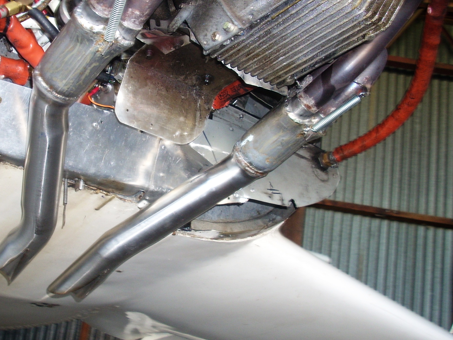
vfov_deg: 28.5
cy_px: 137
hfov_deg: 37.2
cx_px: 161
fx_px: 667
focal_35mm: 51
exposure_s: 1/30
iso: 64
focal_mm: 6.2
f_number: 2.8
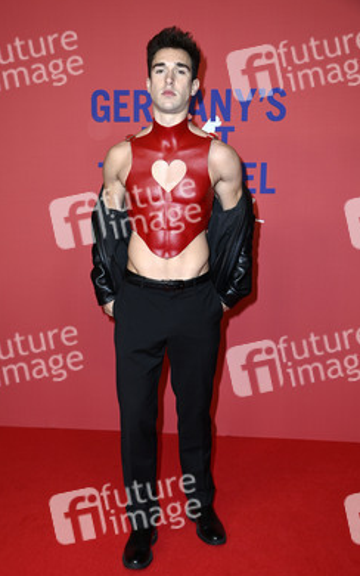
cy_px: 288
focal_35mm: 47
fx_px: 737
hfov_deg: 27.4
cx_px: 168
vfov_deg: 42.6
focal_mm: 45
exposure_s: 1/200
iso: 640
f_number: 5.6
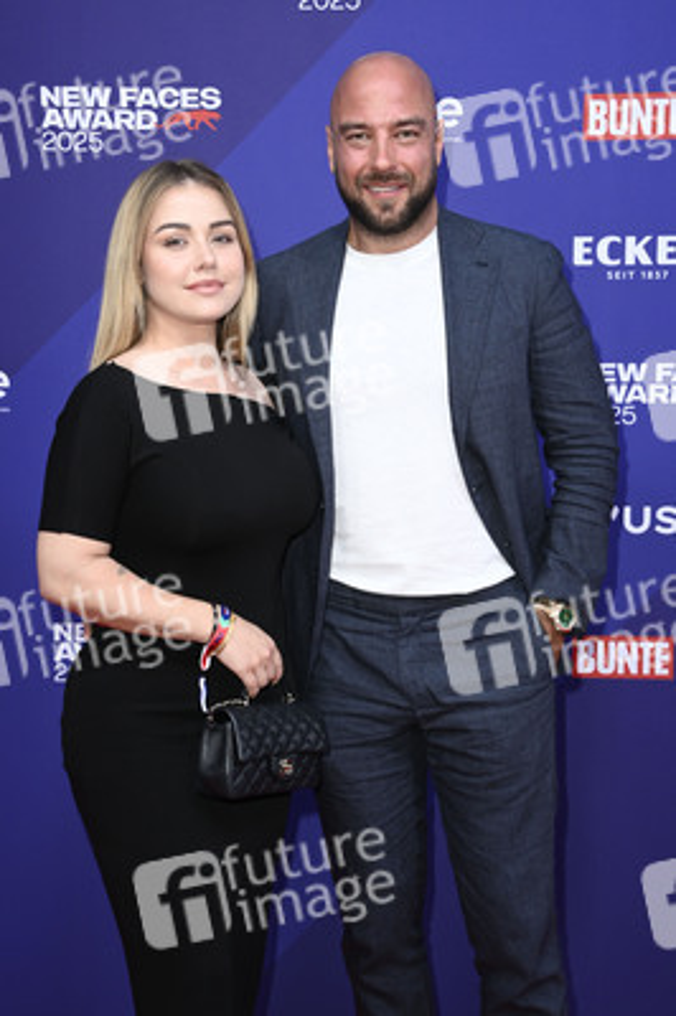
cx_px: 338
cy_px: 508
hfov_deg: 28.0
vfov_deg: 41.1
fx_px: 1354
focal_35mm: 48
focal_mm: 48
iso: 800
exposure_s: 1/200
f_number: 5.6
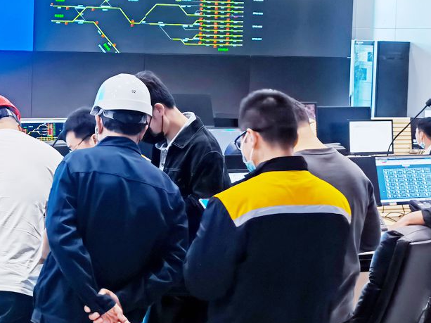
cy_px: 79
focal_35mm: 88
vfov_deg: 16.7
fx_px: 1095
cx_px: 65
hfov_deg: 21.9
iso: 125
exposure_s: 1/60
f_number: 1.9
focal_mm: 6.67
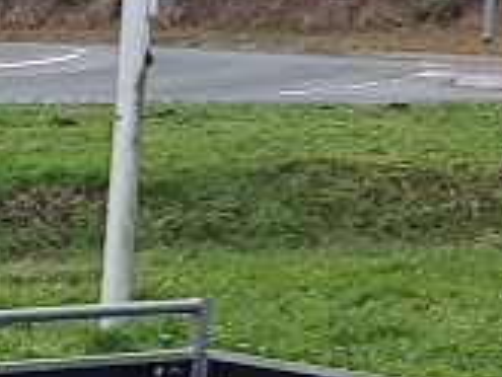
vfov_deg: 9.4
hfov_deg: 11.8
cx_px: -475
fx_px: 2191
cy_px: 663
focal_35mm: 151
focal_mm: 3.93
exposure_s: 1/100
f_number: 1.7
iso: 42
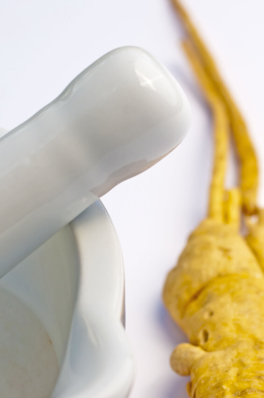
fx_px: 1853
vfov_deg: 12.2
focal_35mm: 168
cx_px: 161
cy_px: 286
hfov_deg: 8.1
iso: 100
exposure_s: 1/400
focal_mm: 70
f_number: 8
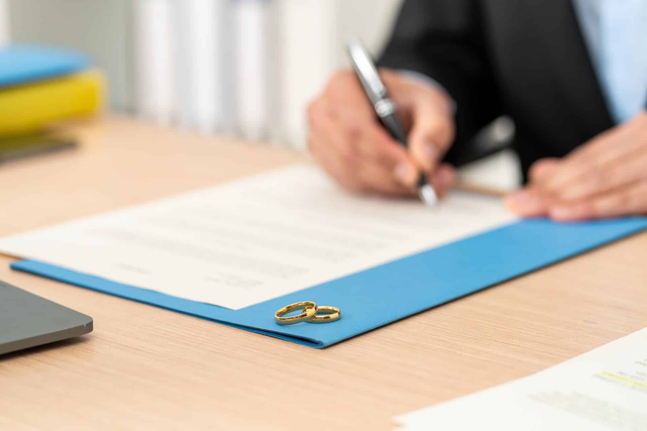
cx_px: 324
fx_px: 1528
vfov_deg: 16.1
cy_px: 216
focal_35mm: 85
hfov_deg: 23.9
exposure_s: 1/250
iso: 125
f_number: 3.5
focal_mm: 85
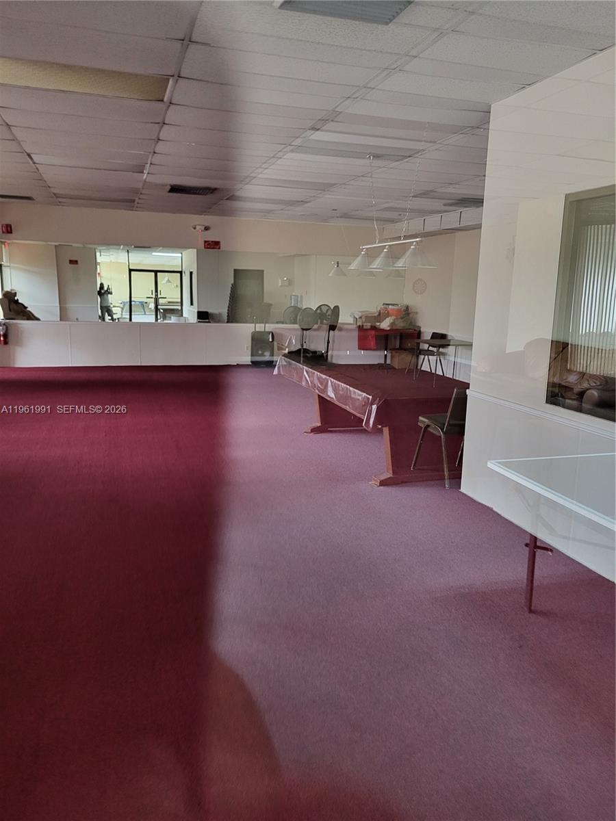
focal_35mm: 26
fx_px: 617
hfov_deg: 53.1
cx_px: 308
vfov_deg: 67.3
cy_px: 410
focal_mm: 5.4
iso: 640
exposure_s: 1/24
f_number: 1.8
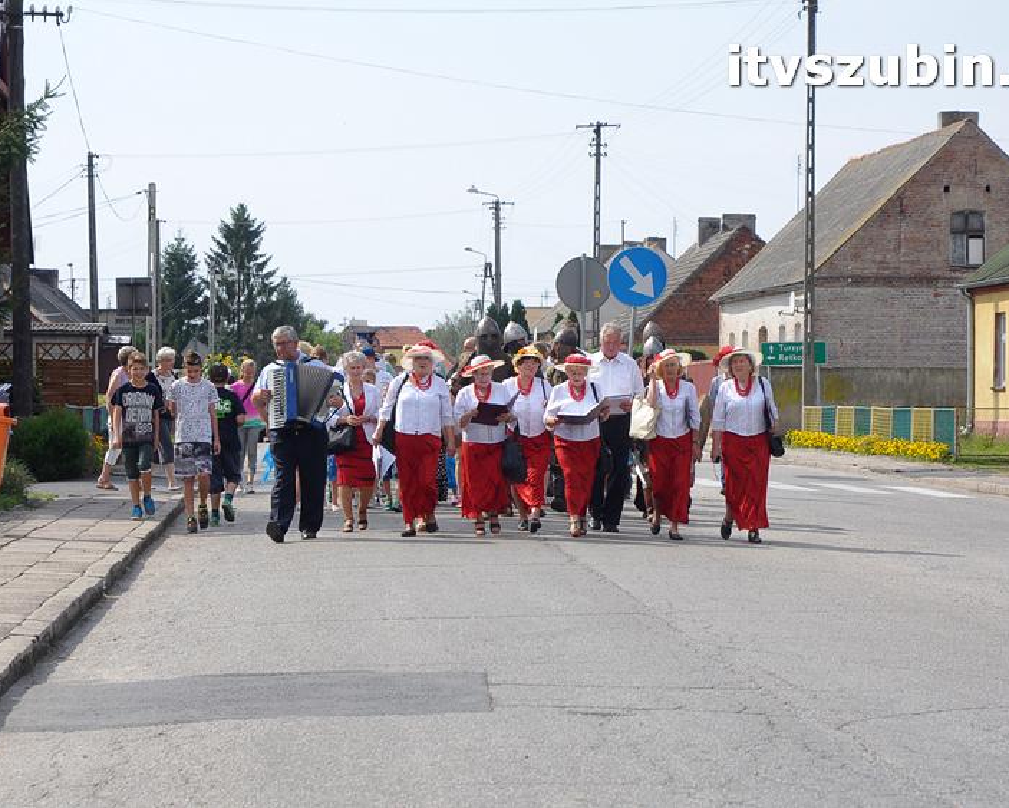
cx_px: 508
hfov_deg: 16.2
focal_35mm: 119
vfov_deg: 13.0
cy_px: 404
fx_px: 3555
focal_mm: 70
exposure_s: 1/1250
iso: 640
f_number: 9
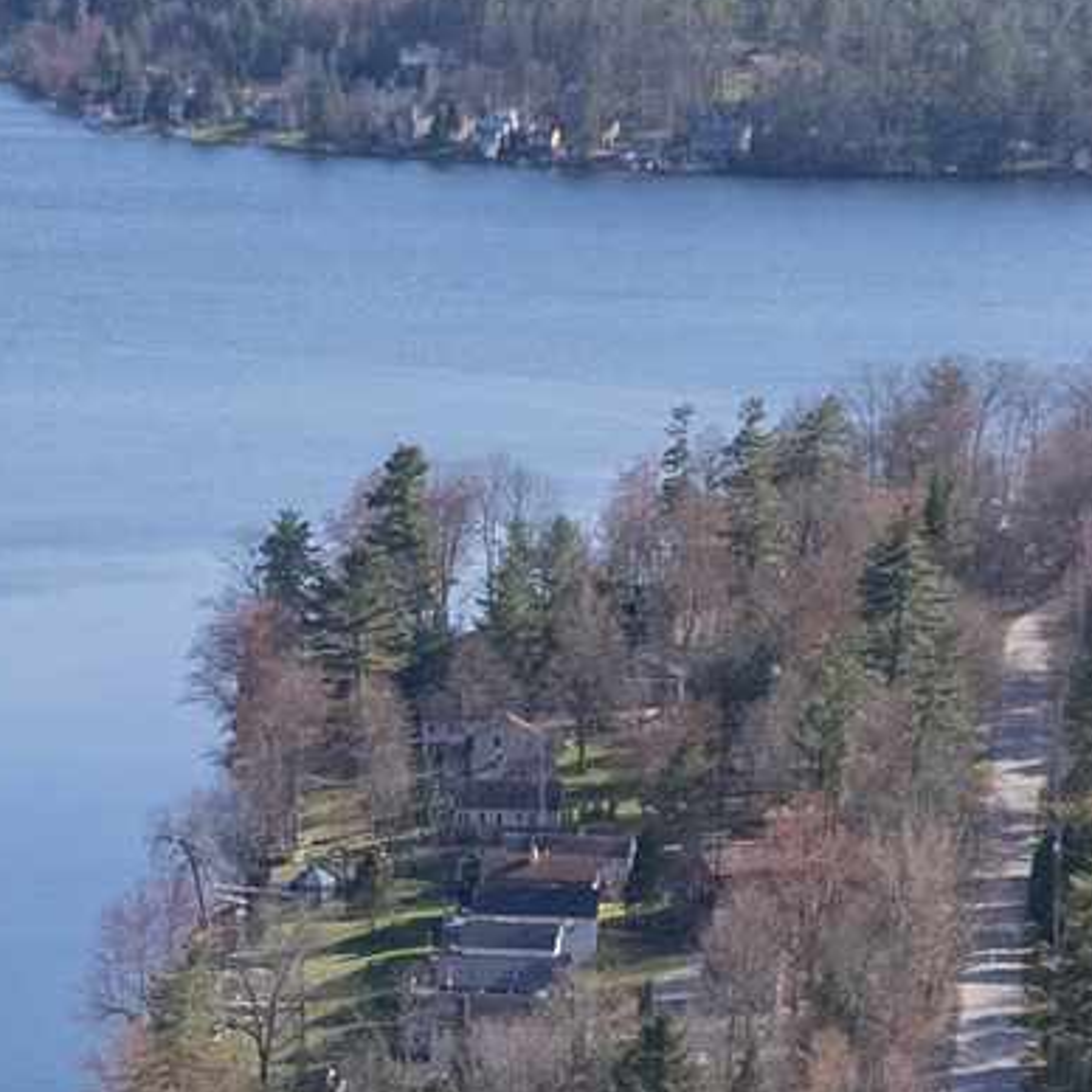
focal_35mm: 148
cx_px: 146
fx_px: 5282
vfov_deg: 10.8
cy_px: 2139
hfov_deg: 11.7
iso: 200
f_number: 2.8
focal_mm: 8.38
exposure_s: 1/160
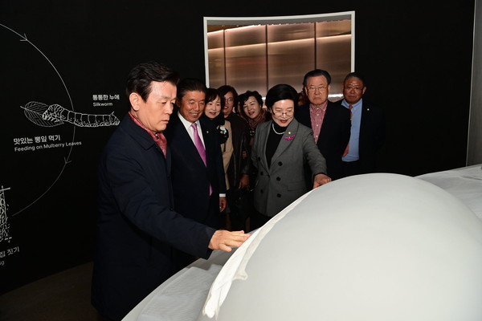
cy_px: 160
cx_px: 241
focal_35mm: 26
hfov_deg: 69.4
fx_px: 348
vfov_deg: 49.6
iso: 3200
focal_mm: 26
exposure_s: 1/250
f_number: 8
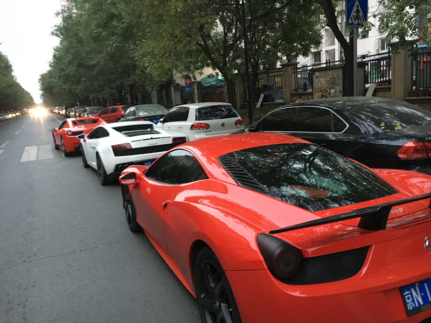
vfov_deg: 48.2
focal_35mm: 29
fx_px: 361
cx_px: 216
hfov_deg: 61.7
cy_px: 162
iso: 250
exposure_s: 1/17
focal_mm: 4.15
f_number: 2.2
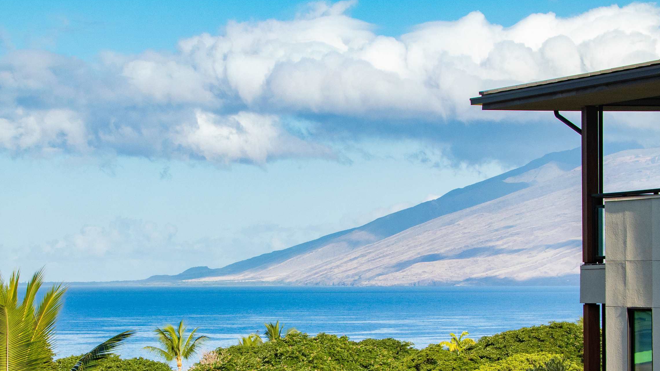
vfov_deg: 7.8
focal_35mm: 156
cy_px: 317
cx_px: 282
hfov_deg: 13.8
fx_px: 2730
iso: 400
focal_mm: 53
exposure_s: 1/400
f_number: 8
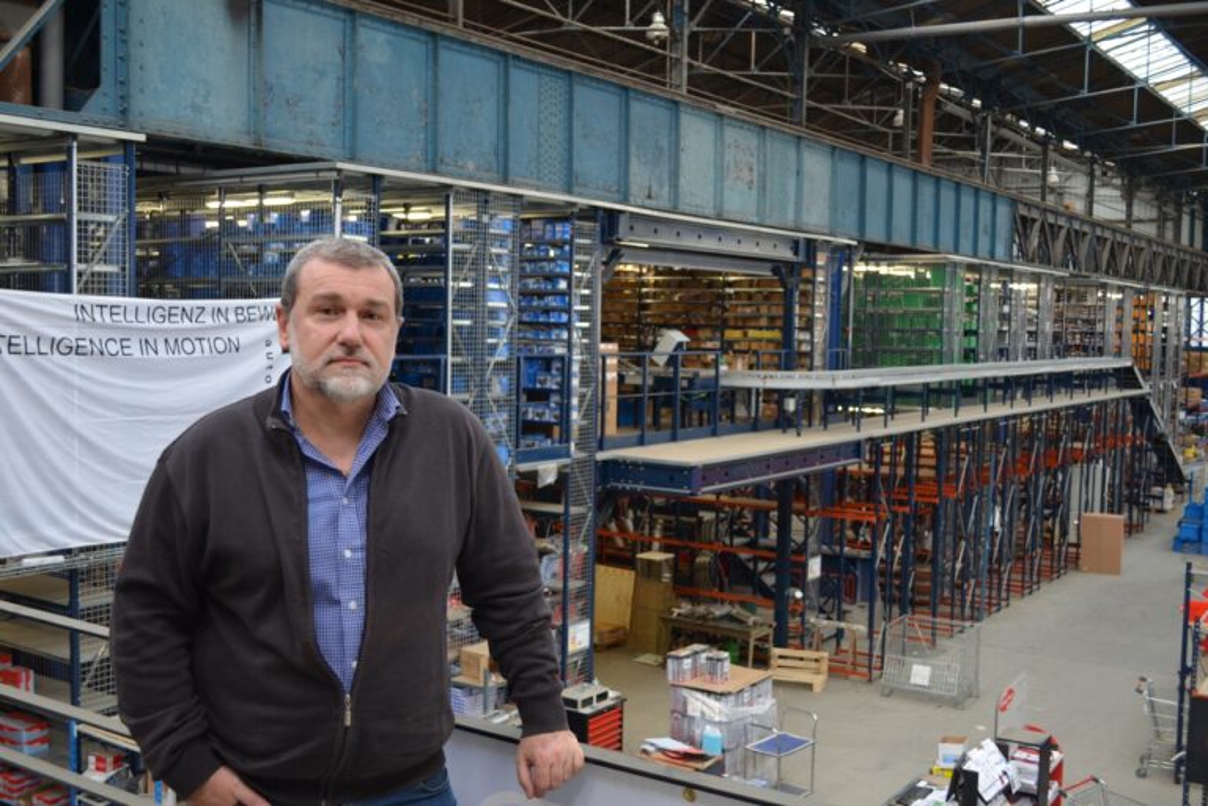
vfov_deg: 34.2
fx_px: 1309
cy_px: 403
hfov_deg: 49.6
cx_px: 604
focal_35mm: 39
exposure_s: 1/60
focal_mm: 26
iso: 640
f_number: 4.2
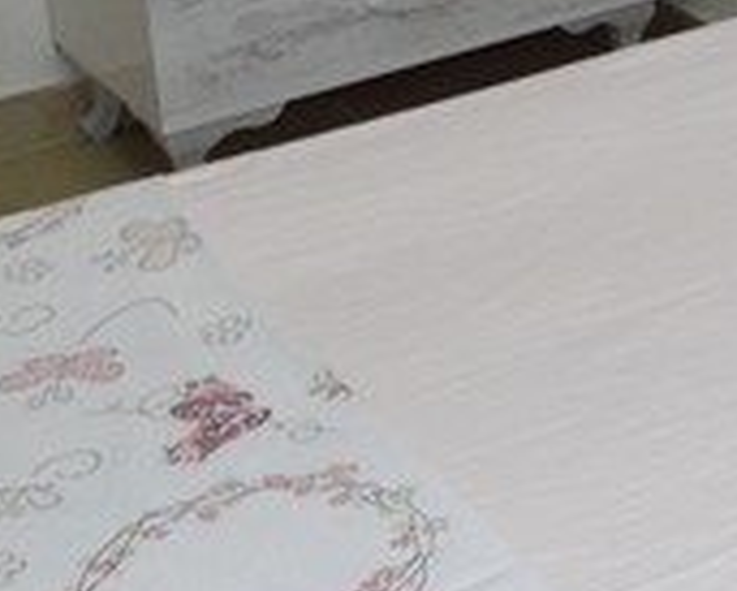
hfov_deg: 16.1
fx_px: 2292
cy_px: -237
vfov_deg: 13.9
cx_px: 1215
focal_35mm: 105
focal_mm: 18
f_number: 6.7
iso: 4000
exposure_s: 1/200
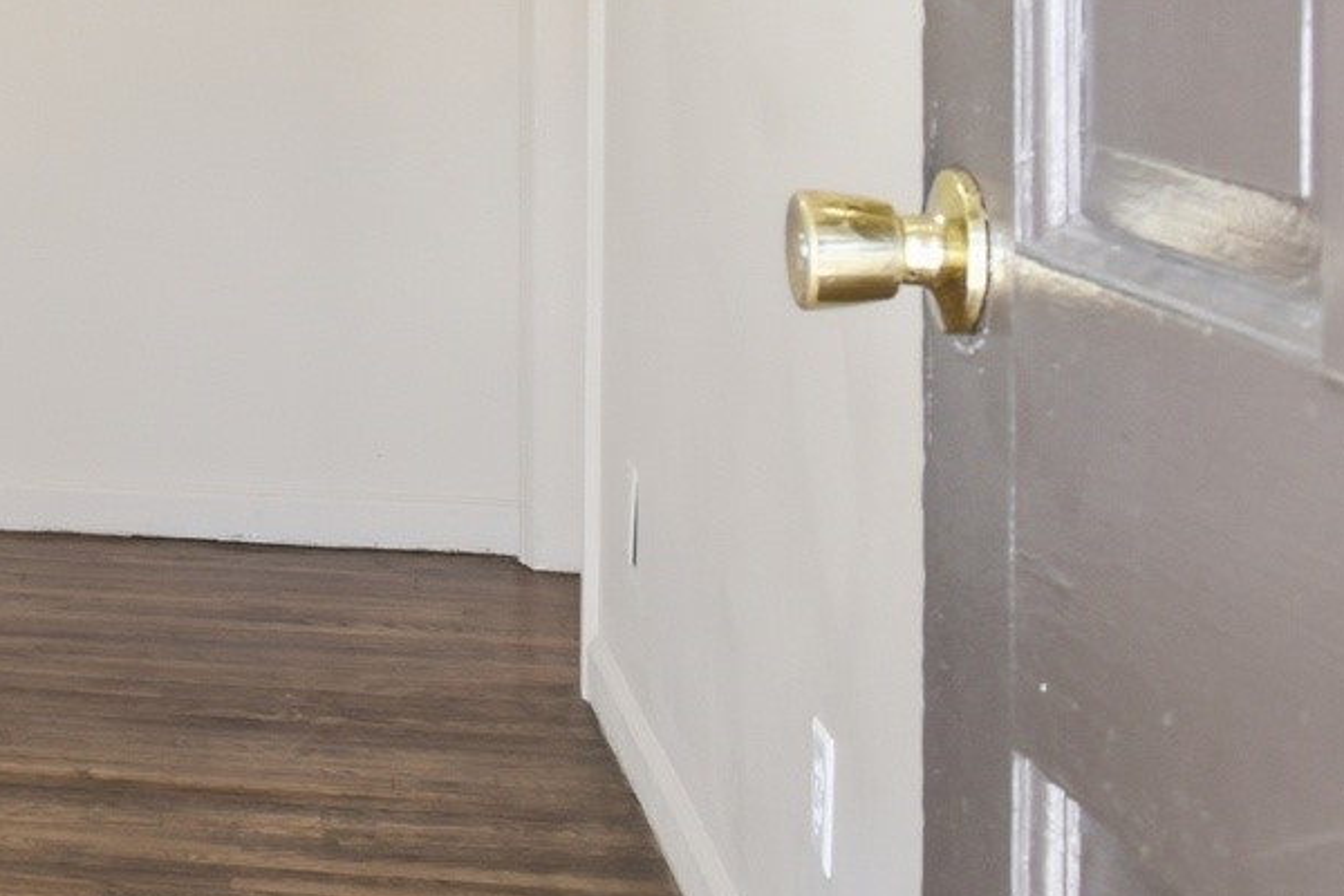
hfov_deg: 22.5
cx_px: -600
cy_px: -111
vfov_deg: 17.3
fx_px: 2837
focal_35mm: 76
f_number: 13
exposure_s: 1/15
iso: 250
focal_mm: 16
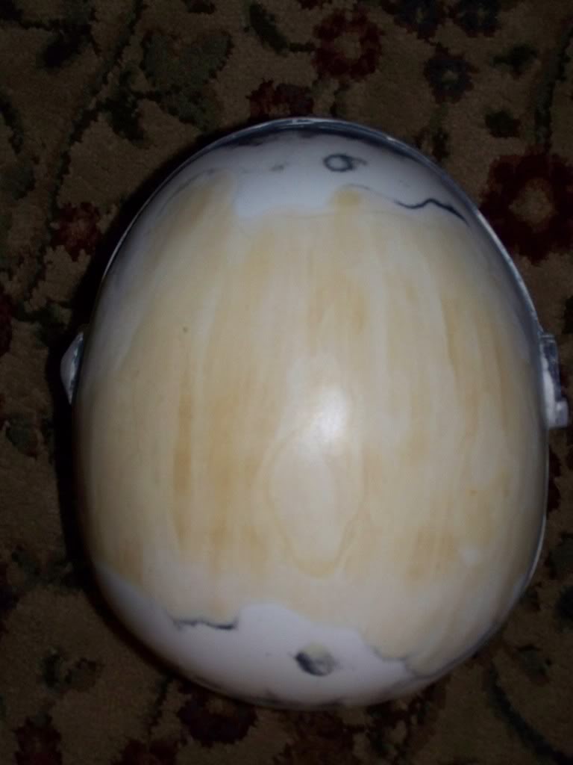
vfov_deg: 26.7
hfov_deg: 20.2
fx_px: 1611
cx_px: 286
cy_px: 382
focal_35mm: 73
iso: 200
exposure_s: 1/40
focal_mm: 12
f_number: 3.2
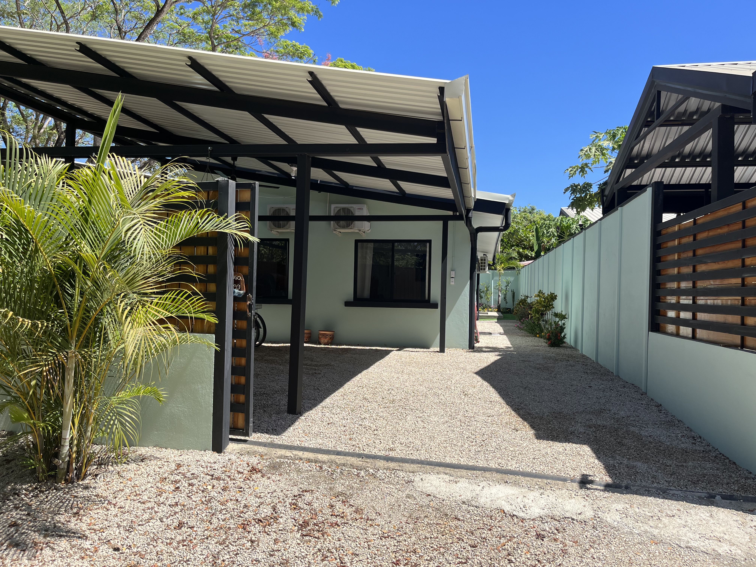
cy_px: 284
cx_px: 378
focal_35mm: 26
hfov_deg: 67.3
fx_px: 568
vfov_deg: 53.1
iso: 50
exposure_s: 1/2825
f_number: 1.6
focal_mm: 5.1
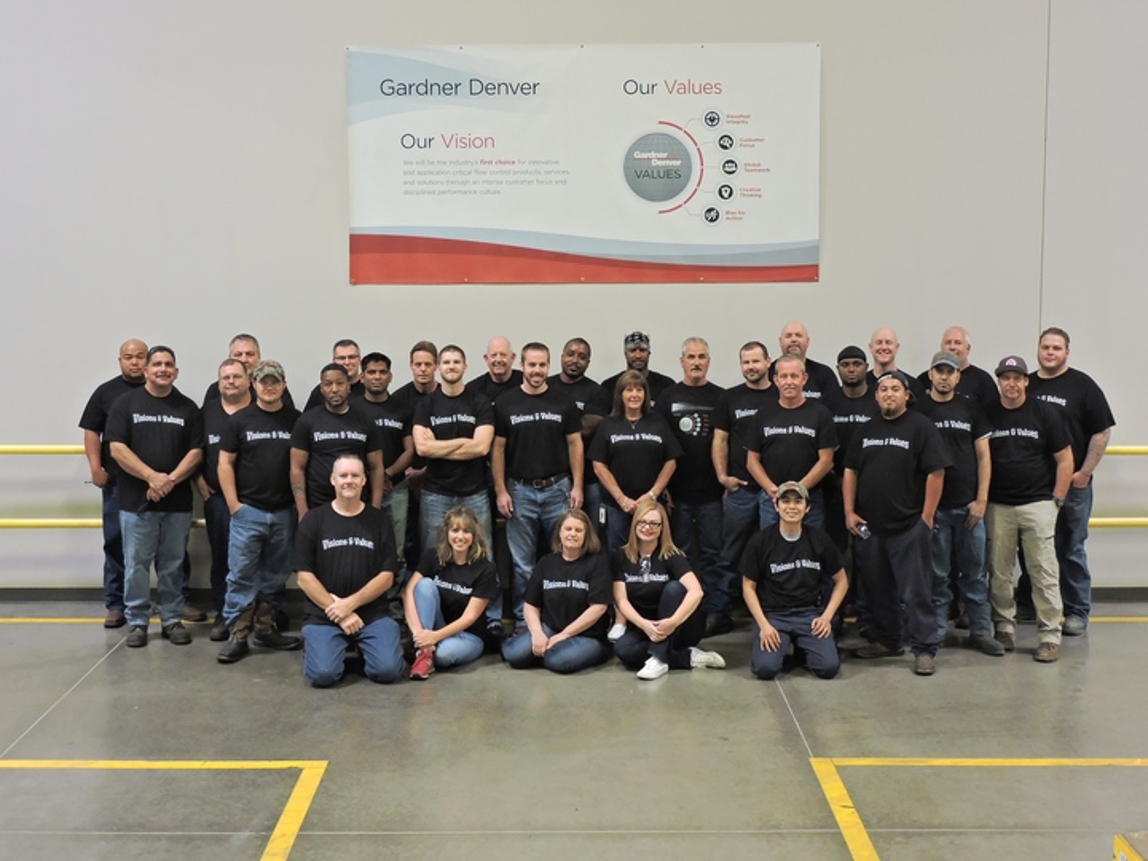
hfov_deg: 38.2
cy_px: 430
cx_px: 574
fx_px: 1658
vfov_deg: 29.1
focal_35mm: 50
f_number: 3.6
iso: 400
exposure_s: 1/40
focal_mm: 8.9
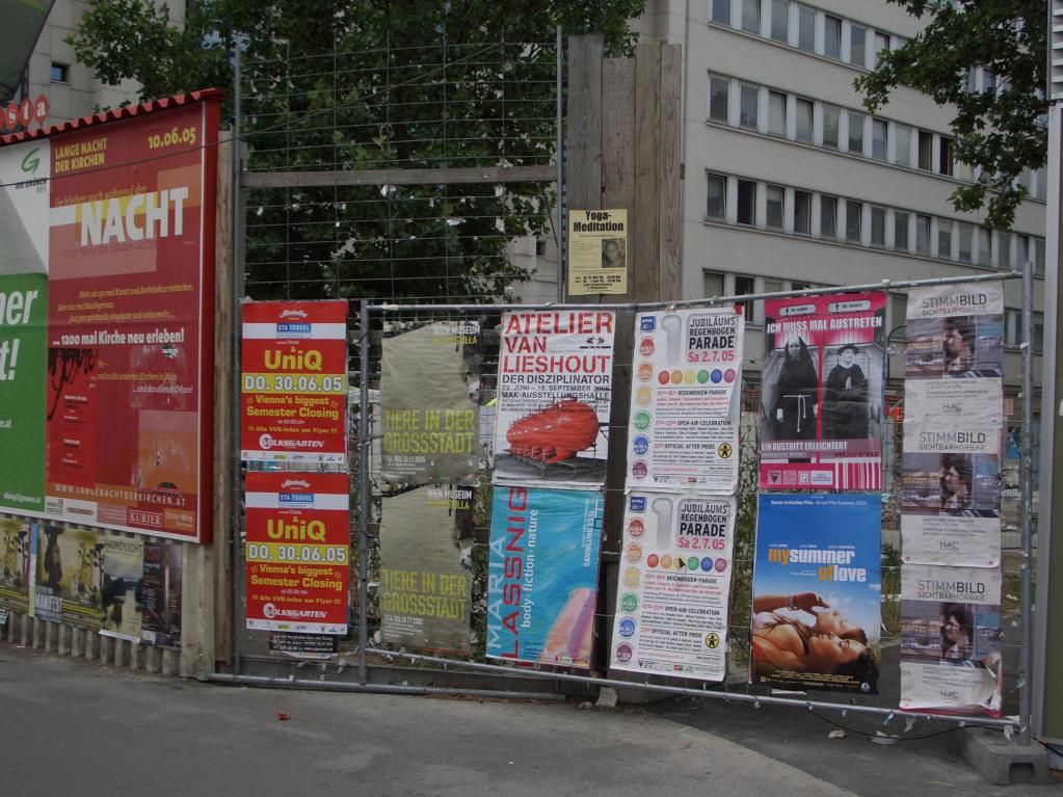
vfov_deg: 33.6
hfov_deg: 43.9
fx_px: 1320
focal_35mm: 43
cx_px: 532
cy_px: 398
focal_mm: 9.2
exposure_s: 1/320
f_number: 4.2
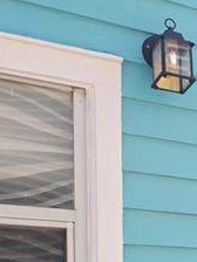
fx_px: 599
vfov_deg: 22.8
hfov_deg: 16.6
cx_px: 312
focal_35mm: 79
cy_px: 312
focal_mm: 6.3
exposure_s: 1/3333
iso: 80
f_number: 1.7
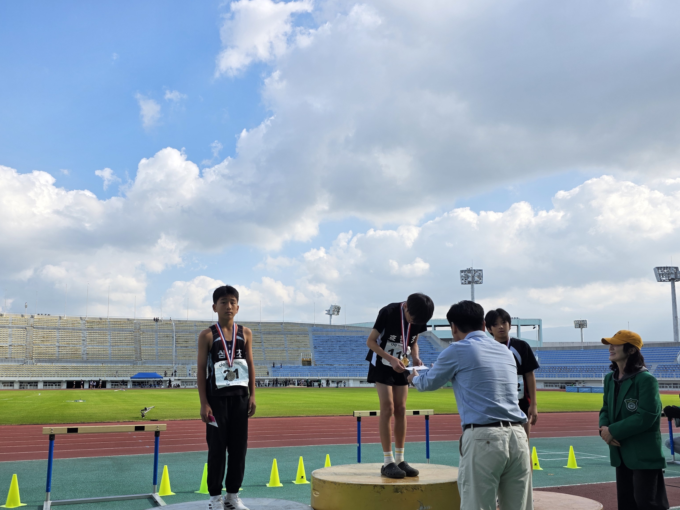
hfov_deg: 59.9
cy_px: 318
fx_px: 589
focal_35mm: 30
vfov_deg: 46.4
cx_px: 311
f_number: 1.7
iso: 80
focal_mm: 6.3
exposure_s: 1/3891
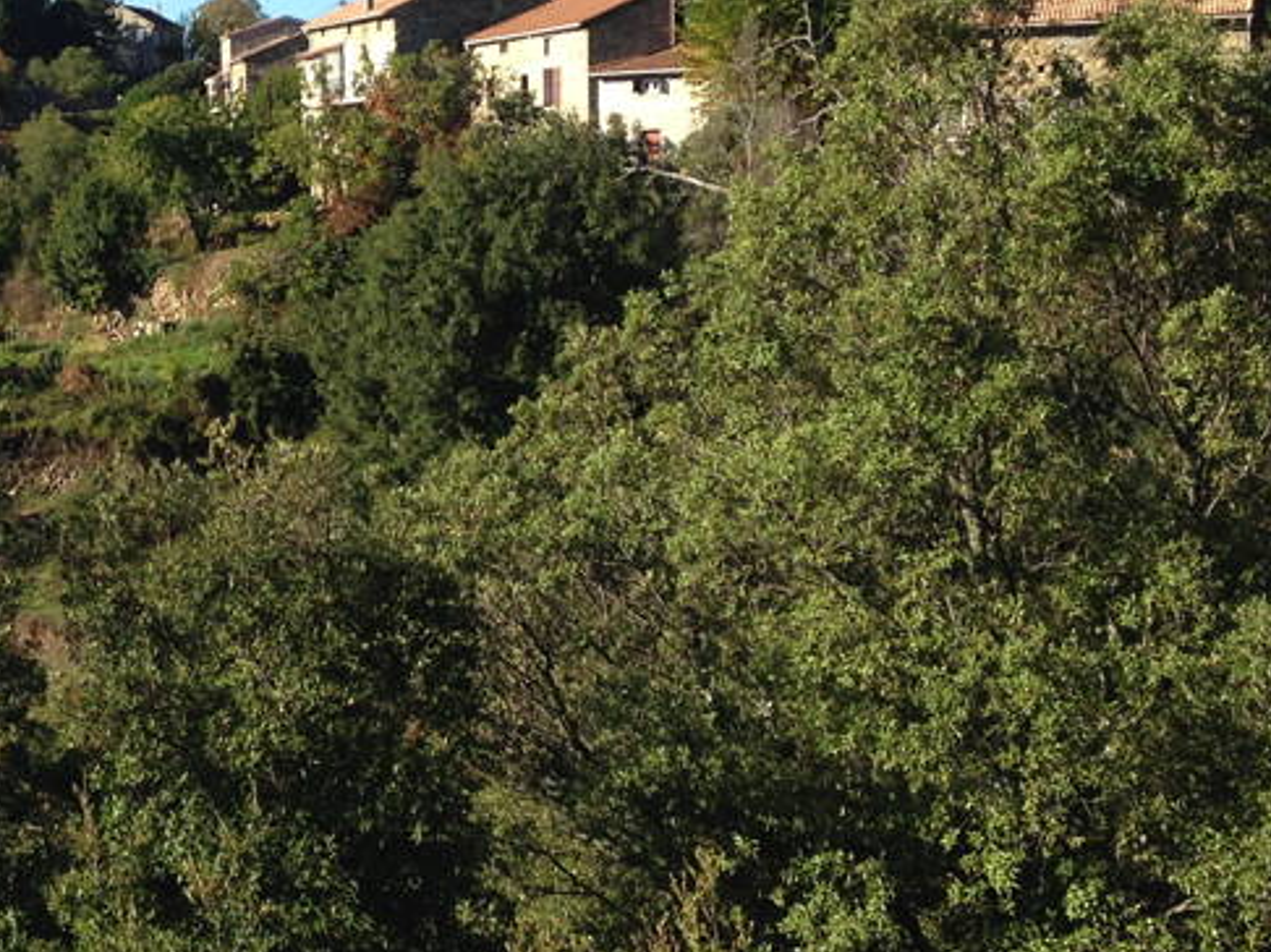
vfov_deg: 16.9
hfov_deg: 22.1
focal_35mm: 87
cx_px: 188
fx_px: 3193
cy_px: 395
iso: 50
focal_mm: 4.12
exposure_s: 1/889
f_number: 2.4
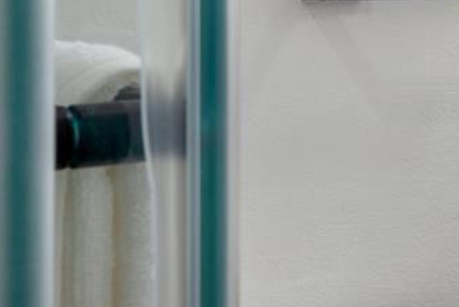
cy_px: 0
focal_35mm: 85
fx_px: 1085
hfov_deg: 16.6
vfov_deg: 15.8
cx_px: 969
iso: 160
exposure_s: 1/1.25
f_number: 14
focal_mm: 19
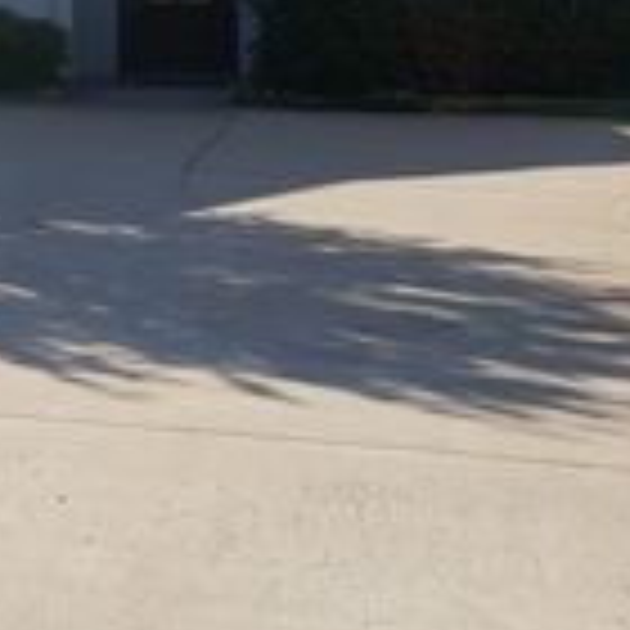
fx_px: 1688
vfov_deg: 20.6
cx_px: -423
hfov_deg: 17.9
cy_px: 34
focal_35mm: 82
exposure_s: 1/1139
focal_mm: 4.3
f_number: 2.4
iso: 50
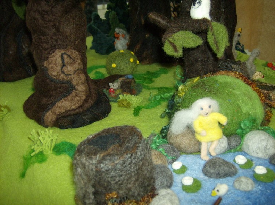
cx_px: 138
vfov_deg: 39.5
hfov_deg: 51.4
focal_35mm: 36
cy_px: 102
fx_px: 285
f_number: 2.8
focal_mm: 6
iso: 200
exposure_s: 1/60
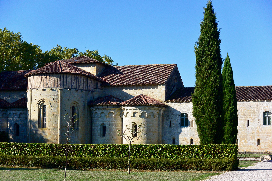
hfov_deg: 25.1
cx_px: 136
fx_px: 612
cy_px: 90
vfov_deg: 16.9
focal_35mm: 81
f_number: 5
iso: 160
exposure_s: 1/800
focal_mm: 30
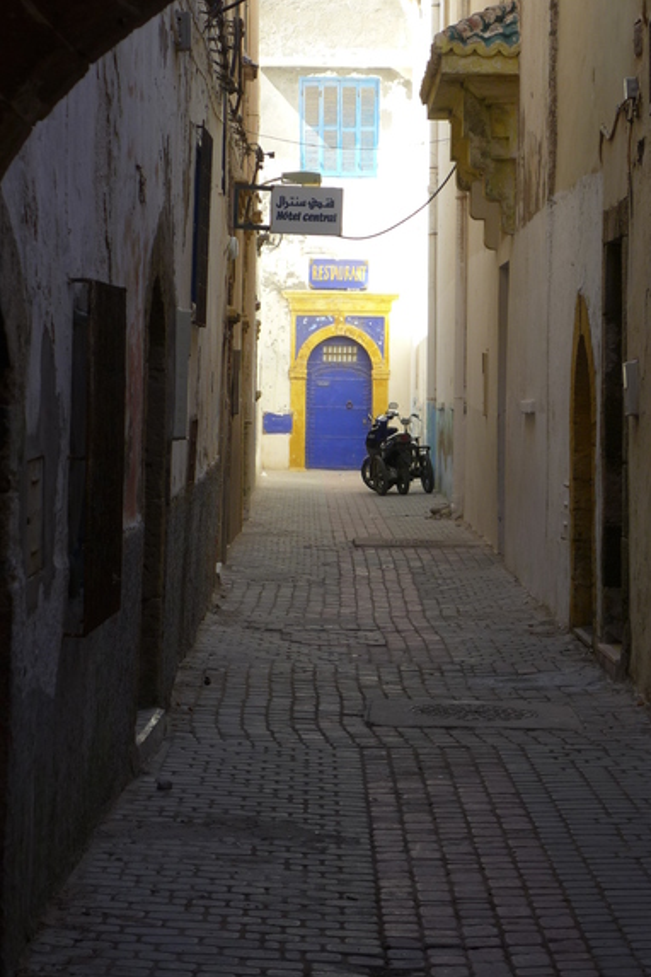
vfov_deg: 18.1
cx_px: 327
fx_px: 3065
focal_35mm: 113
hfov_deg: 12.1
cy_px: 410
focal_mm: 17.7
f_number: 2.8
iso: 80
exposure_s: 1/500
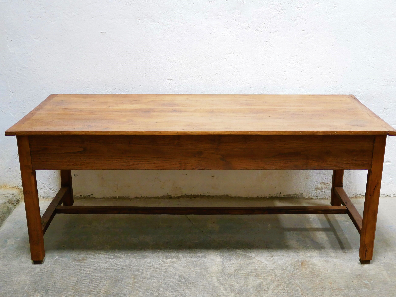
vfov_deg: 30.3
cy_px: 165
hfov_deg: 39.6
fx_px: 549
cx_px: 208
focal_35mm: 48
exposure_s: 1/60
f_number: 1.7
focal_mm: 20
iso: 800
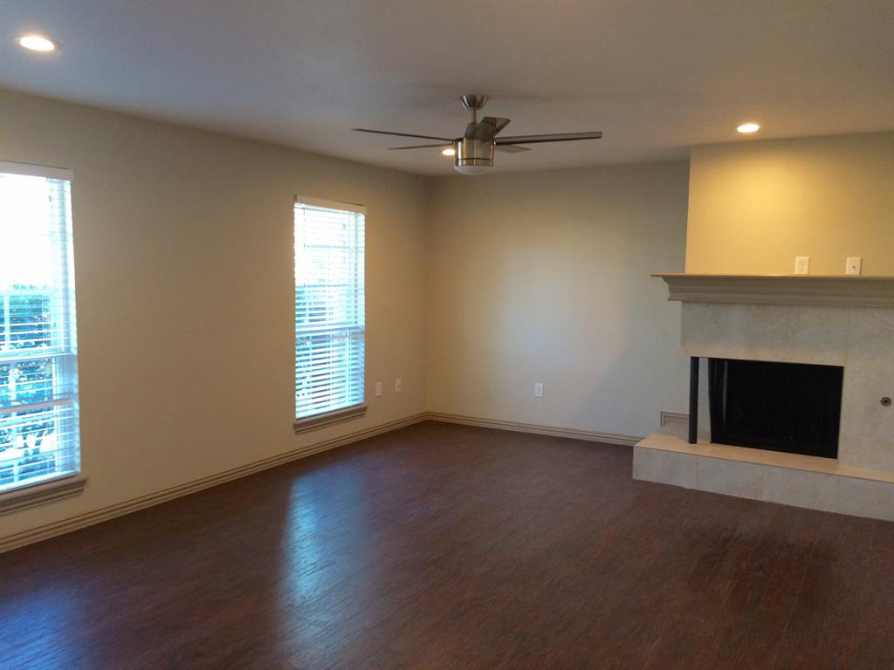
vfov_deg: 48.2
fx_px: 749
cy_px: 335
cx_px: 447
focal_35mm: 29
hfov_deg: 61.7
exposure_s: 1/30
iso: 100
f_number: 2.2
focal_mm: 4.15
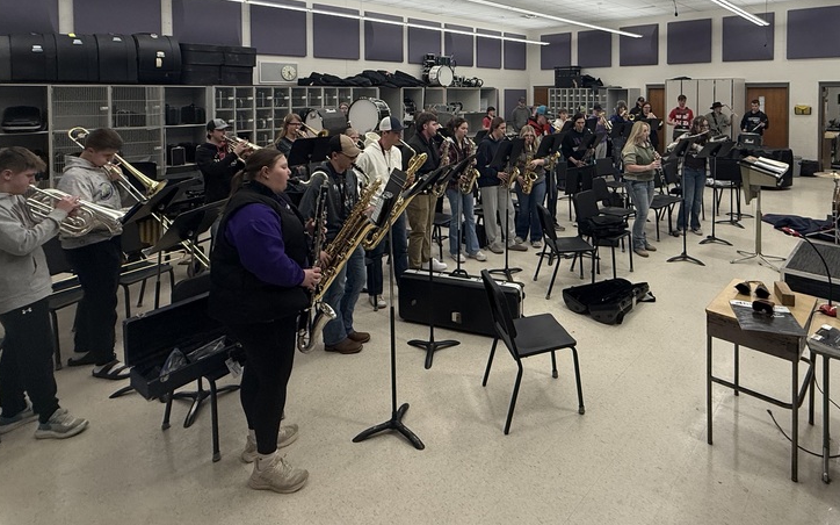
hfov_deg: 81.6
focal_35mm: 21
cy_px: 106
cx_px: 488
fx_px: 481
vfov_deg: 53.5
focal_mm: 2.22
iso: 200
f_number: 2.2
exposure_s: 1/120
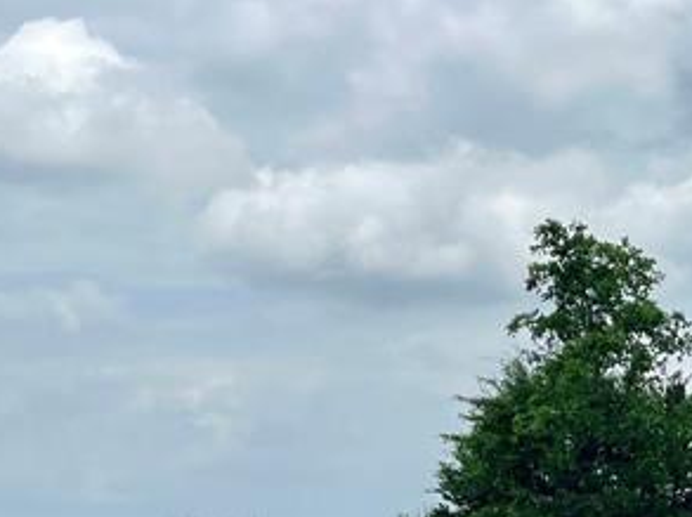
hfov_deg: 20.9
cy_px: 451
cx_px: 24
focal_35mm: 91
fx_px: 1817
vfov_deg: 16.0
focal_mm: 5.1
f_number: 1.6
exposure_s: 1/8403
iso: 50
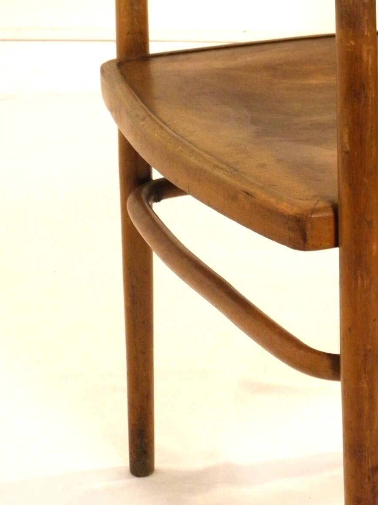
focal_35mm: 129
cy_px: 222
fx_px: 1879
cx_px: 395
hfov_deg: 11.4
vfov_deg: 15.3
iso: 200
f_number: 4.1
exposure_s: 1/15
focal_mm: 10.6
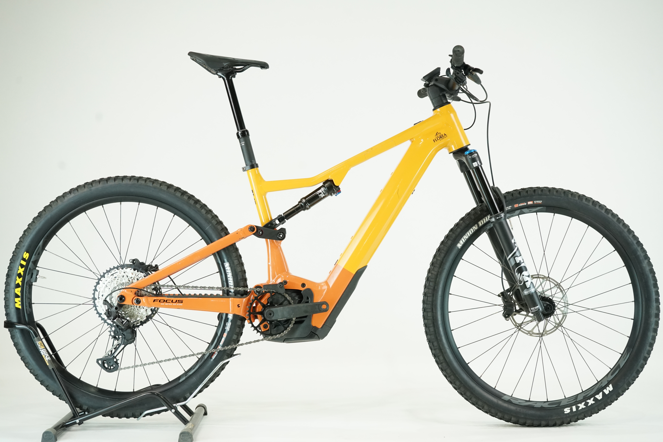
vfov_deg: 26.5
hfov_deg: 38.9
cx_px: 332
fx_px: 939
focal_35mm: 51
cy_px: 221
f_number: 6.3
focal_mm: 51
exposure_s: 1/200
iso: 2500
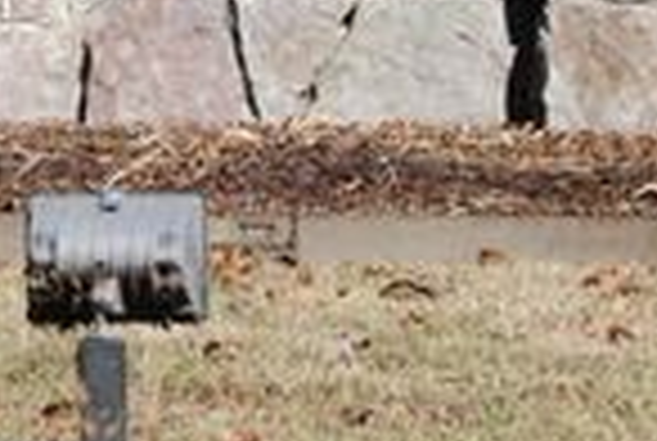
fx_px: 7498
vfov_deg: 3.4
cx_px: -266
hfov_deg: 5.0
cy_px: -68
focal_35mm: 410
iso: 1600
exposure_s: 1/2000
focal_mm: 80
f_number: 11
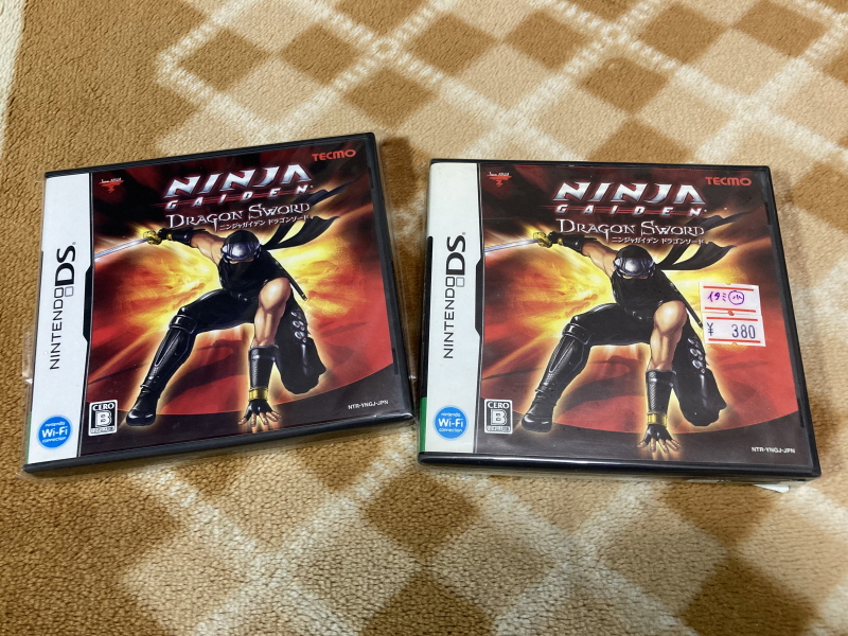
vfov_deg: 49.7
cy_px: 318
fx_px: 686
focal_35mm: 28
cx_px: 424
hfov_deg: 63.4
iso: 250
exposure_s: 1/60
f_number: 1.8
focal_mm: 3.99
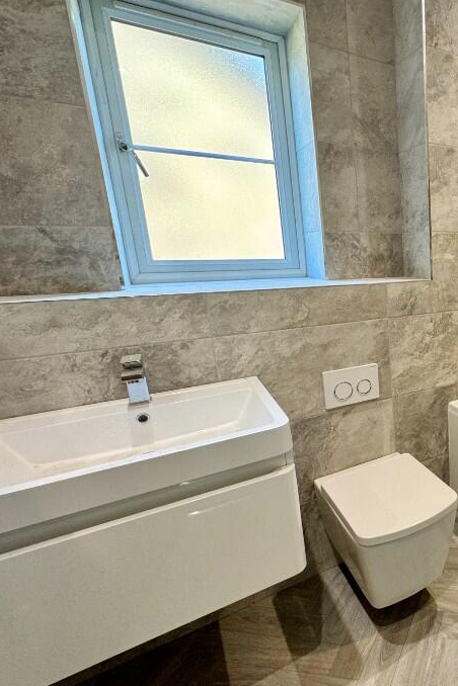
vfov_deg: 78.6
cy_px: 346
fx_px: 420
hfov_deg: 45.7
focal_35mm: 22
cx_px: 481
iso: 125
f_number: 2.2
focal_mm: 2.22
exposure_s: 1/100
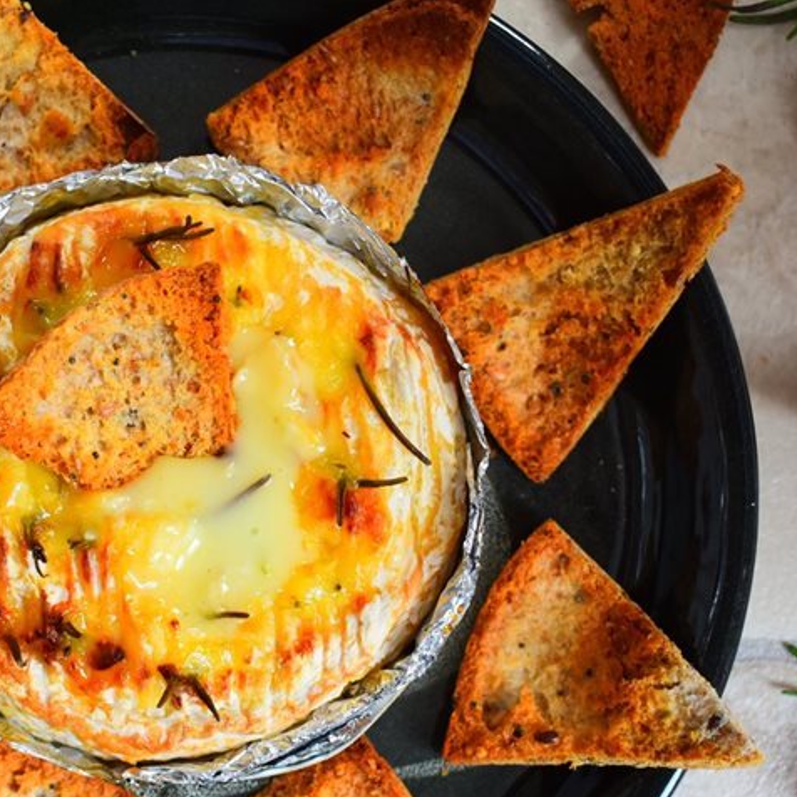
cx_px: 174
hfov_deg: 22.8
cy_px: 557
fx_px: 1954
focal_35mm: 75
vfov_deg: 22.9
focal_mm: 28
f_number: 4.2
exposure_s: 1/60
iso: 400
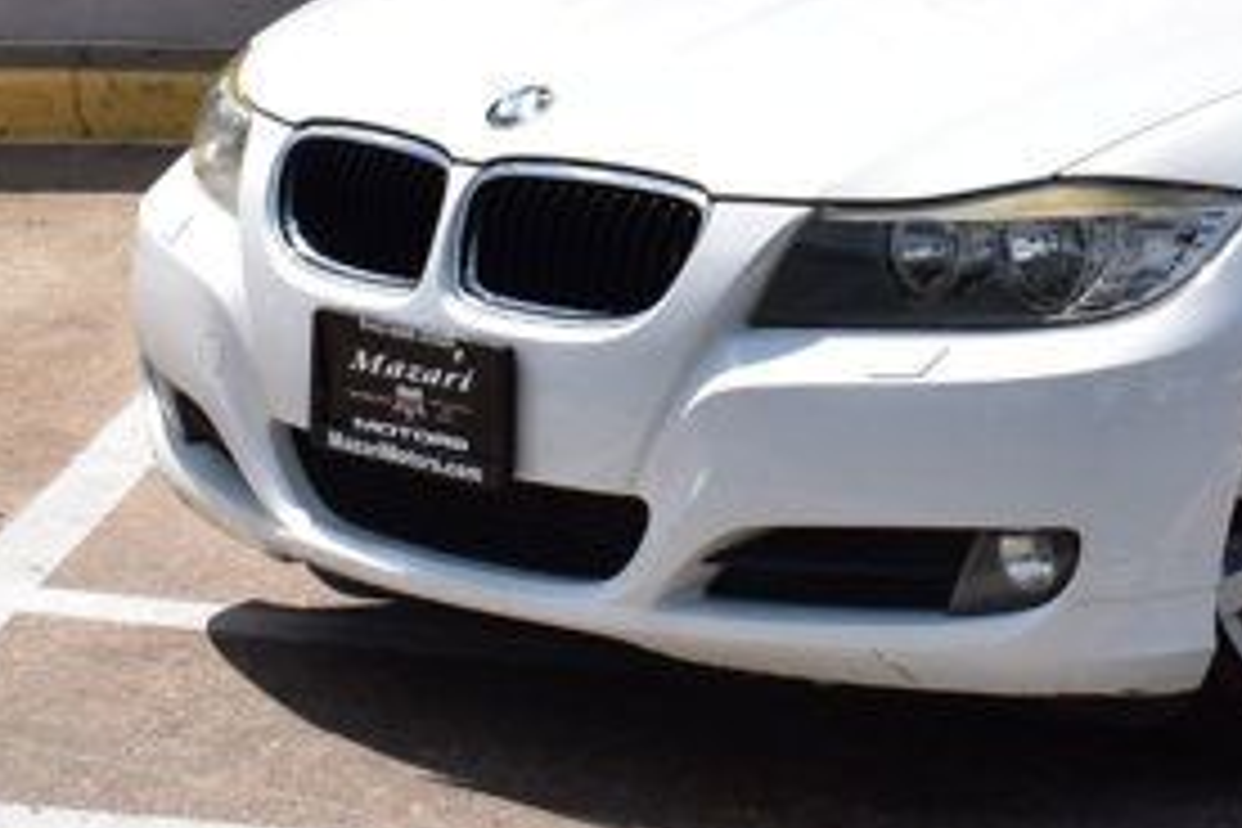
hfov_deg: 12.8
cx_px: 1562
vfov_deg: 8.5
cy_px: -518
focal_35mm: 156
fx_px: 5382
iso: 280
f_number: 11
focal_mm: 28
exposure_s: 1/500
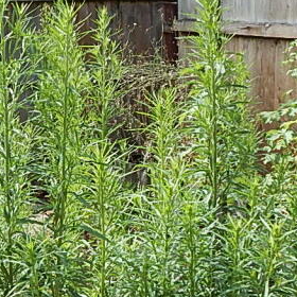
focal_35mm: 71
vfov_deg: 24.2
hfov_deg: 23.3
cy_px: 104
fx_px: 689
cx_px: -4
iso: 125
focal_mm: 4
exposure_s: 1/400
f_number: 3
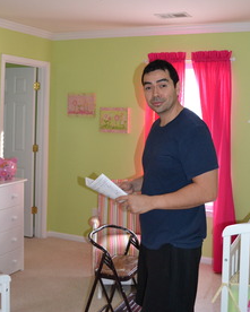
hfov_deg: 34.2
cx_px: 132
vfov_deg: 41.7
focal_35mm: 44
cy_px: 115
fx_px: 407
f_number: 3.5
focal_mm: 18
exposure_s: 1/60
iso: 1800
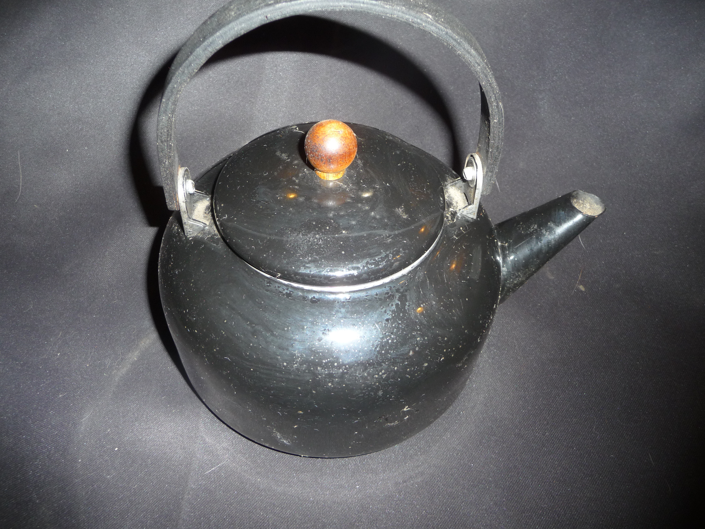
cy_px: 264
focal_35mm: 28
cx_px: 352
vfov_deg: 49.7
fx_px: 570
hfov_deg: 63.4
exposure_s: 1/30
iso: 100
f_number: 3.3
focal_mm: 4.7
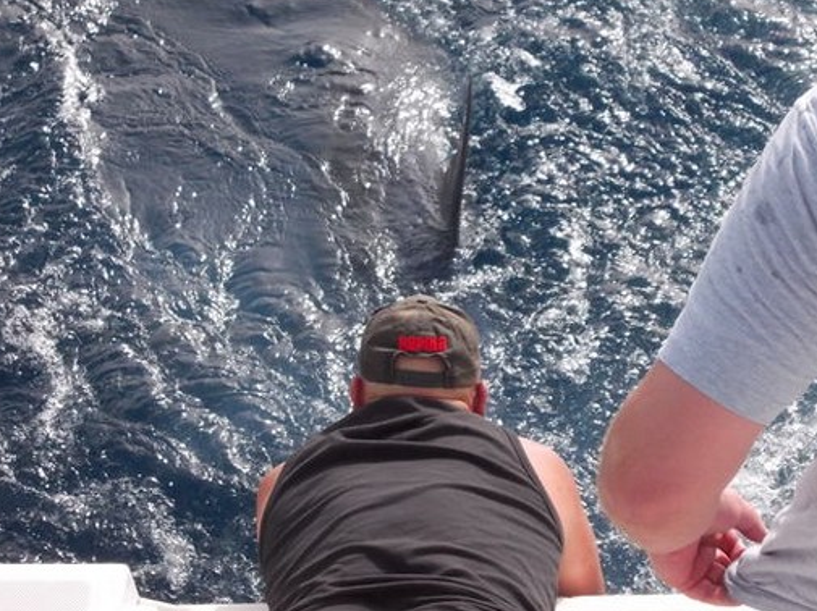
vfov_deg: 10.5
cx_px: 458
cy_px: 255
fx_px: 3325
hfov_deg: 14.0
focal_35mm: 141
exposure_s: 1/500
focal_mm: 16
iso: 200
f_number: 5.8
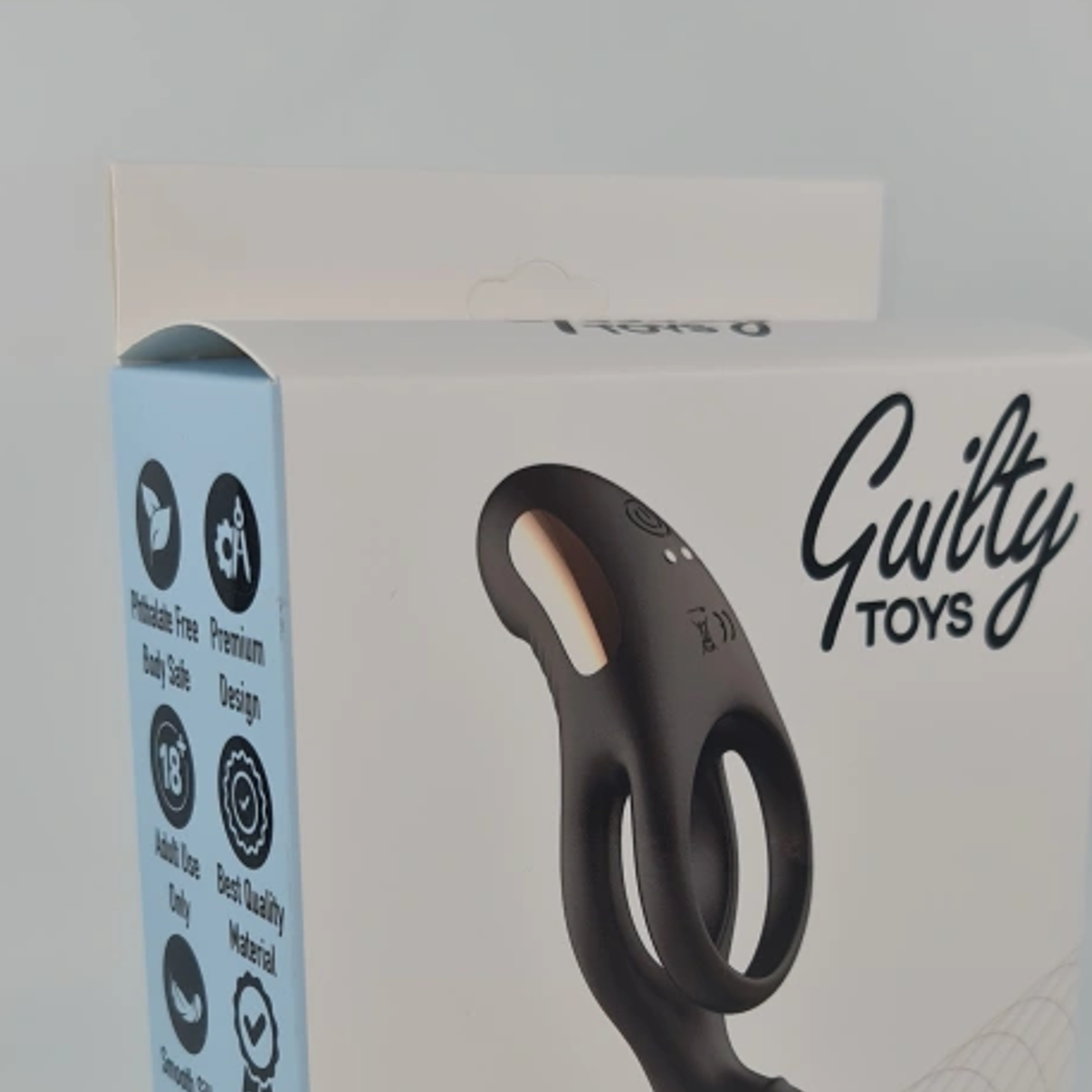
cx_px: 595
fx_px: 2070
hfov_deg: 29.5
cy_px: 853
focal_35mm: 58
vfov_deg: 29.0
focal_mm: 7
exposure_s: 1/333
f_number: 1.8
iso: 50
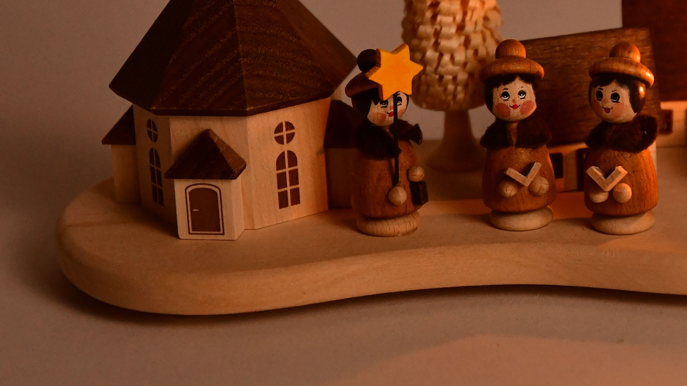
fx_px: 2878
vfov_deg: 7.7
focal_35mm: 158
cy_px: 12
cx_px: 506
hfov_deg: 13.6
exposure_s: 1/125
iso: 2000
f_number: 3.8
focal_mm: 56
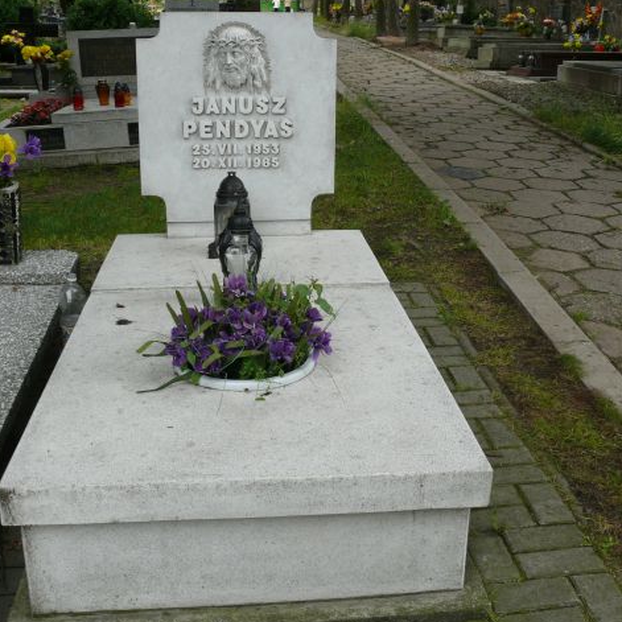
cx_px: 350
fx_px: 854
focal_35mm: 42
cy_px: 313
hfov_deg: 40.0
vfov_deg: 40.0
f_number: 3.6
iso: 100
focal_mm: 7.4
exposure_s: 1/125
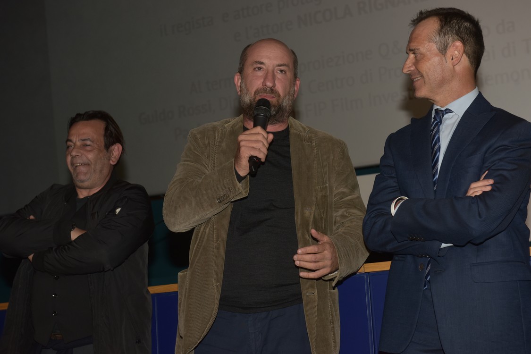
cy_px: 177
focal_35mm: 70
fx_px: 1032
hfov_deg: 28.8
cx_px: 266
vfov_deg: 19.5
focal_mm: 70
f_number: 5.6
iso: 400
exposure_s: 1/250
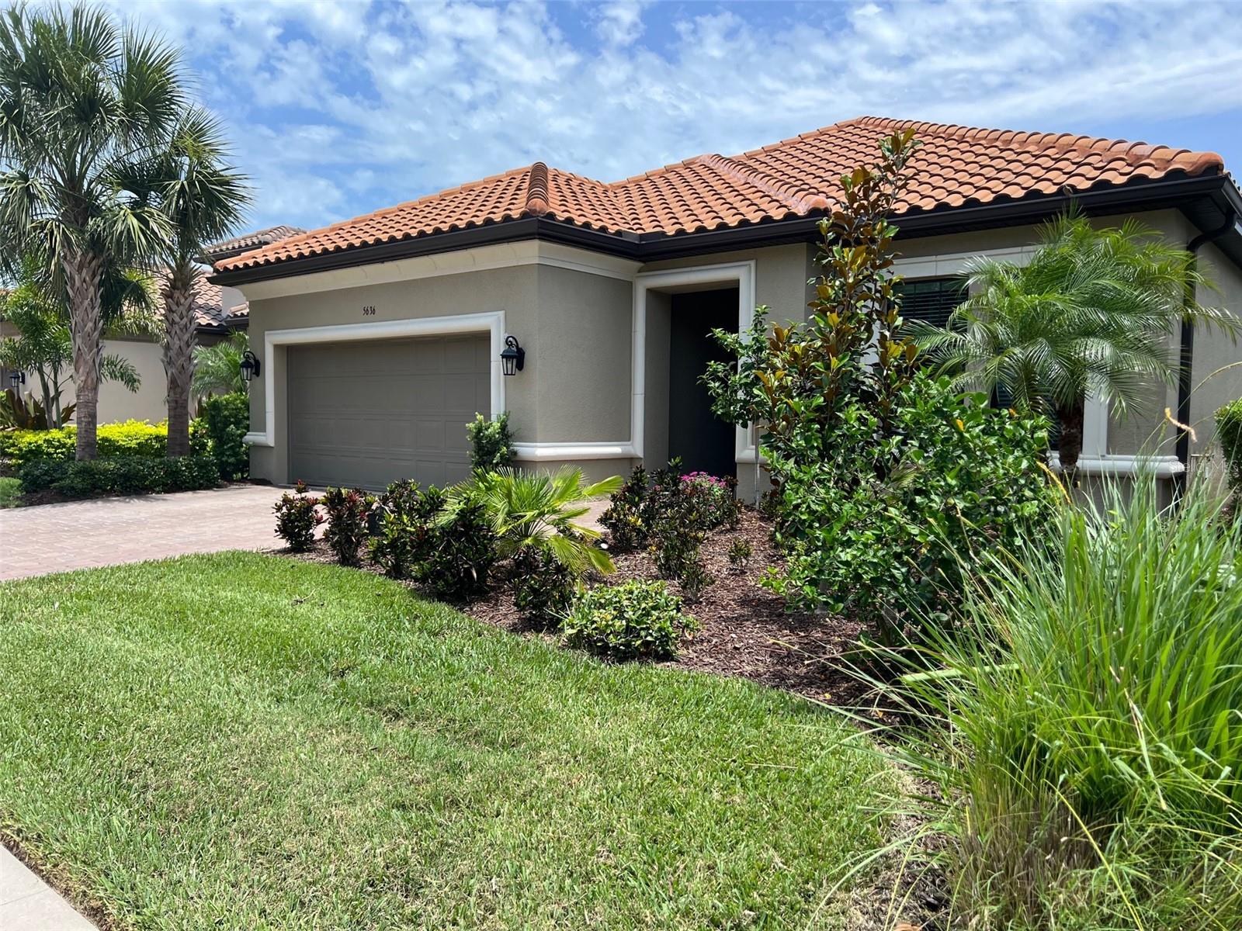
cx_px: 621
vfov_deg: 53.1
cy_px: 466
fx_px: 933
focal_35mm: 26
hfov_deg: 67.3
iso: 50
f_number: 1.5
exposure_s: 1/2457
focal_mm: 5.7
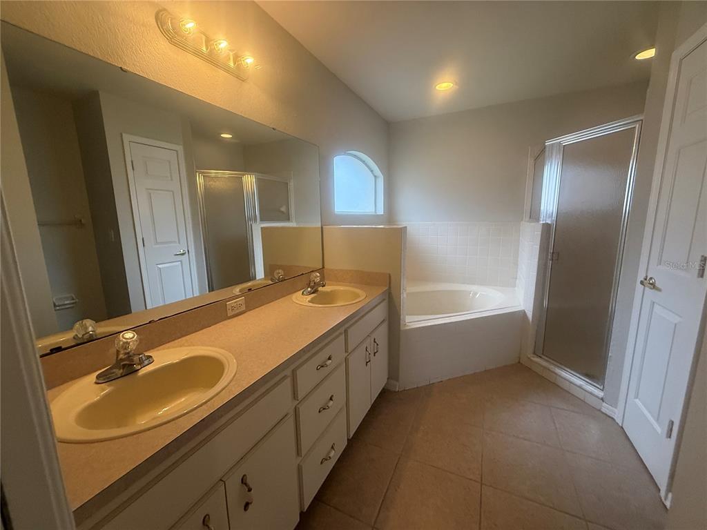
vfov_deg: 85.7
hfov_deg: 102.1
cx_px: 354
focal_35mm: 14
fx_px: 286
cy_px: 265
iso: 400
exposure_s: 1/120
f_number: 2.2
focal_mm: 2.22
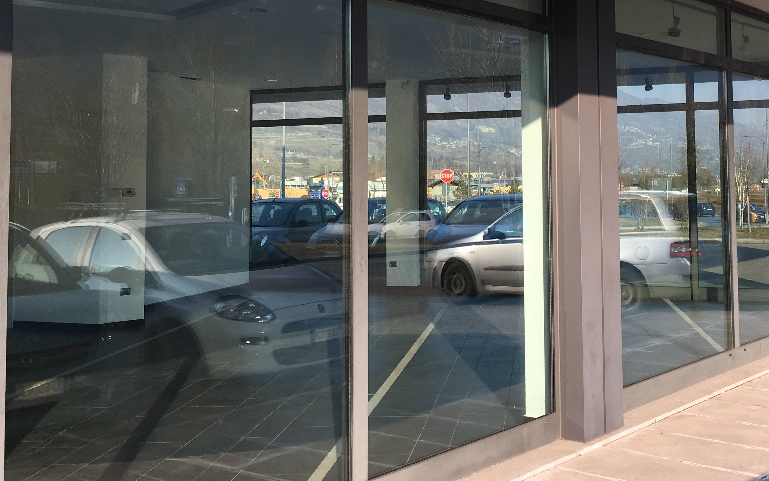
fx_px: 943
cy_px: 121
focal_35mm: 45
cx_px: 510
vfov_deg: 28.2
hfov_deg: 43.8
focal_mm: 4.15
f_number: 2.2
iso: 25
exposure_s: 1/625
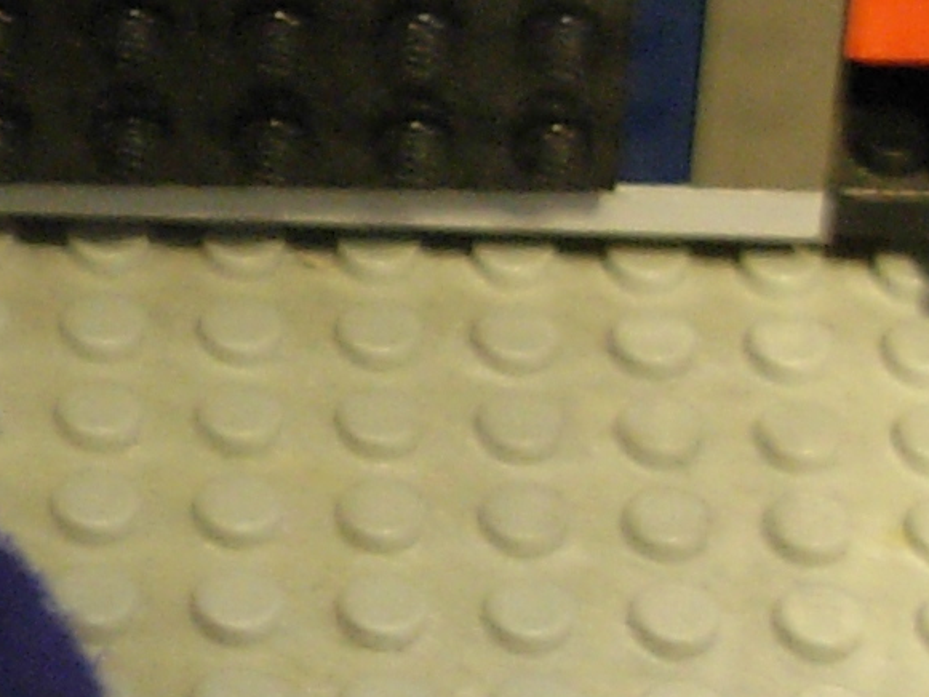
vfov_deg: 7.4
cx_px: -150
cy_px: 358
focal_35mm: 201
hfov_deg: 9.7
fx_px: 5395
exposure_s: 1/2.1
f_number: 2.9
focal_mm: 6.3
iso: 200
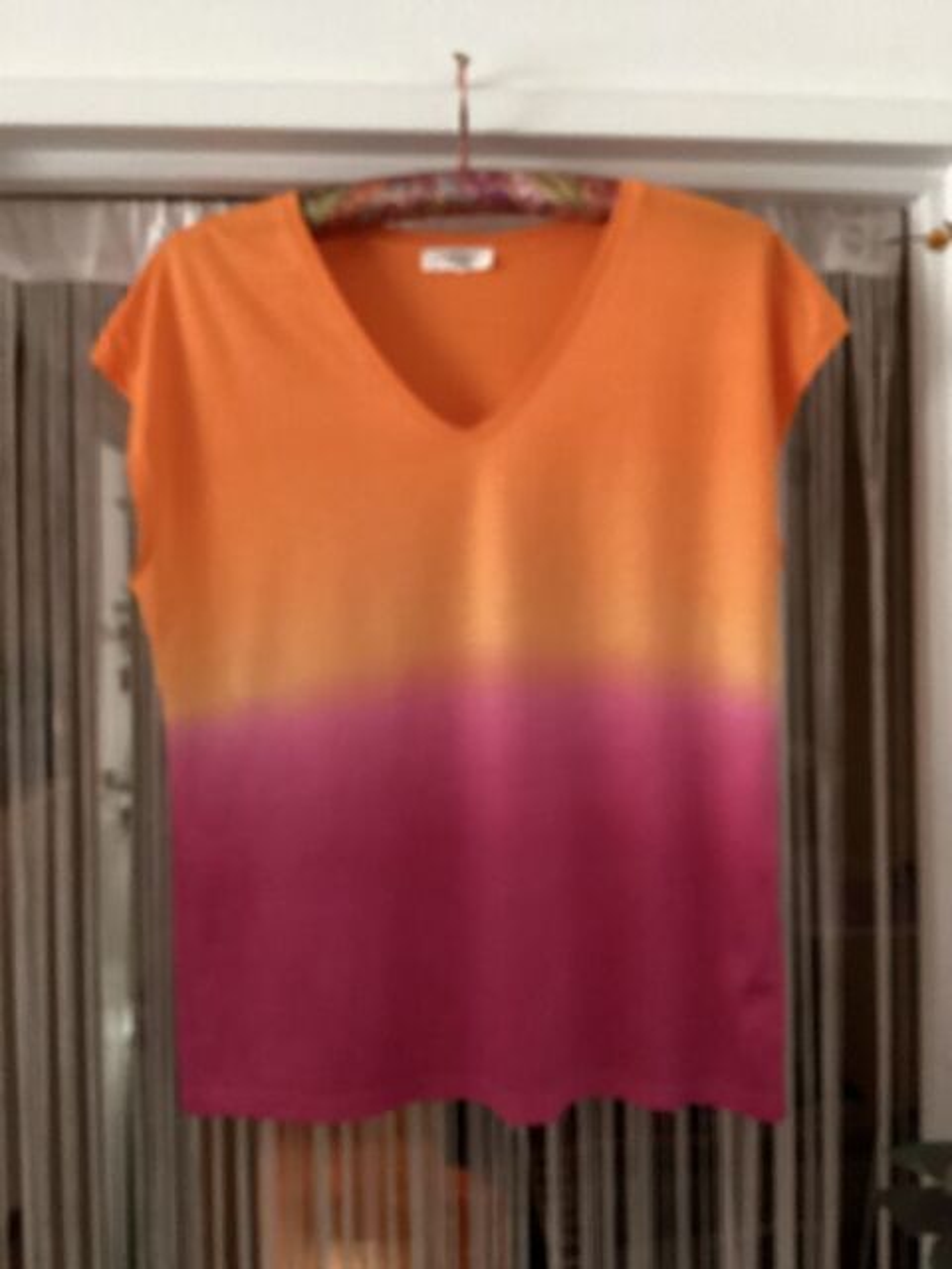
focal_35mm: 31
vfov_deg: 58.4
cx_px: 476
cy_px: 634
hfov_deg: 45.4
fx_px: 1137
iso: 640
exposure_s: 1/20
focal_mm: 3.3
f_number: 2.4
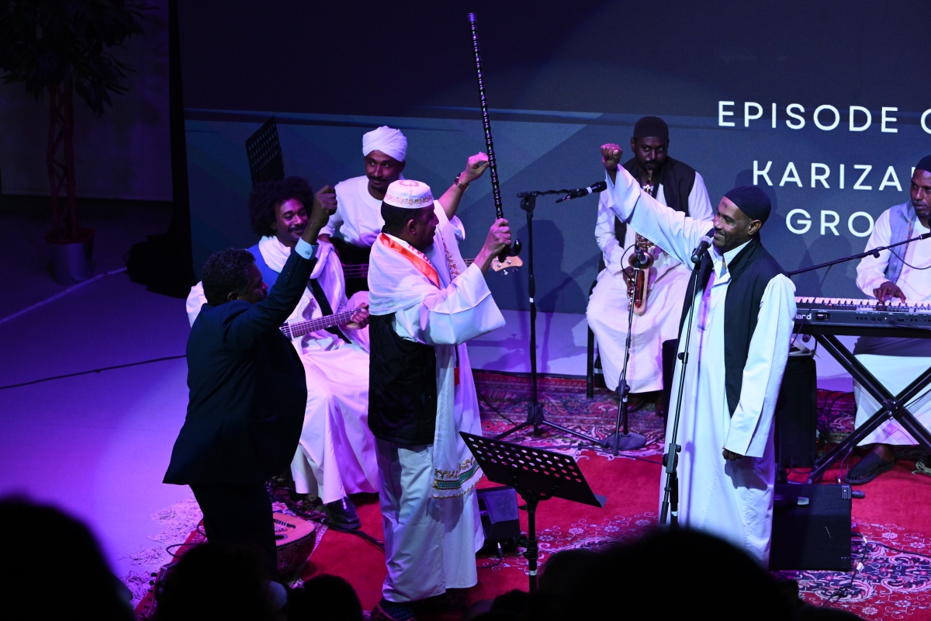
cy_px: 310
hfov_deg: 18.6
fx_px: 2844
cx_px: 466
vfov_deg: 12.5
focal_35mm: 110
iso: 4000
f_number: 5.6
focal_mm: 110
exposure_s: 1/160
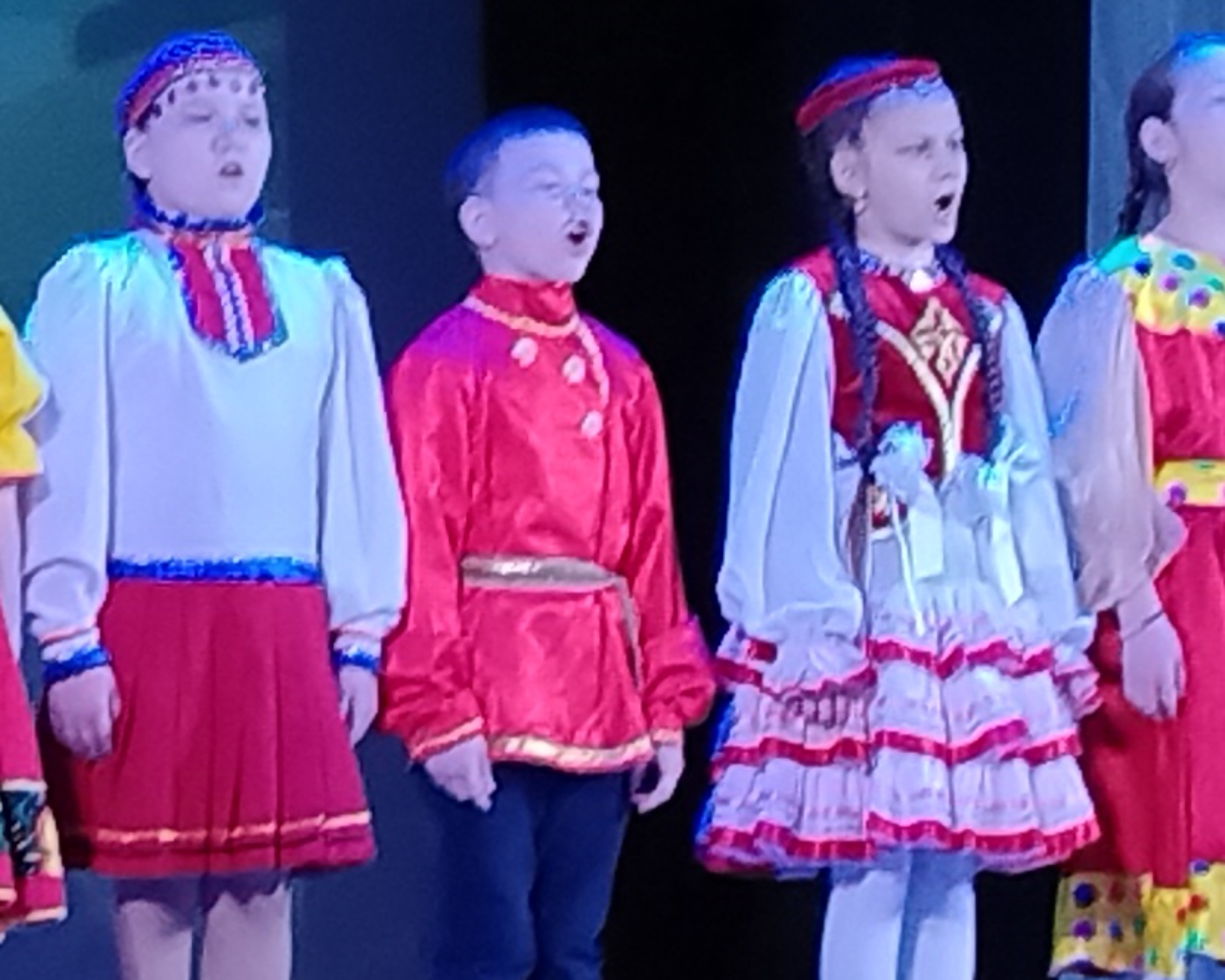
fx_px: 8012
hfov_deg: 8.7
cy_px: 347
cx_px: 304
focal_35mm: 221
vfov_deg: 7.0
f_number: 1.75
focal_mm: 5.25
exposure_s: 1/50
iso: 441
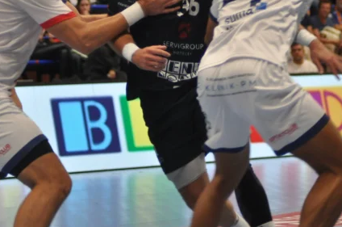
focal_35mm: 272
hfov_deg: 7.6
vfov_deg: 5.0
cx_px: 223
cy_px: 30
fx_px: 2579
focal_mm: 100
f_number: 4
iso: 800
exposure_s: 1/200
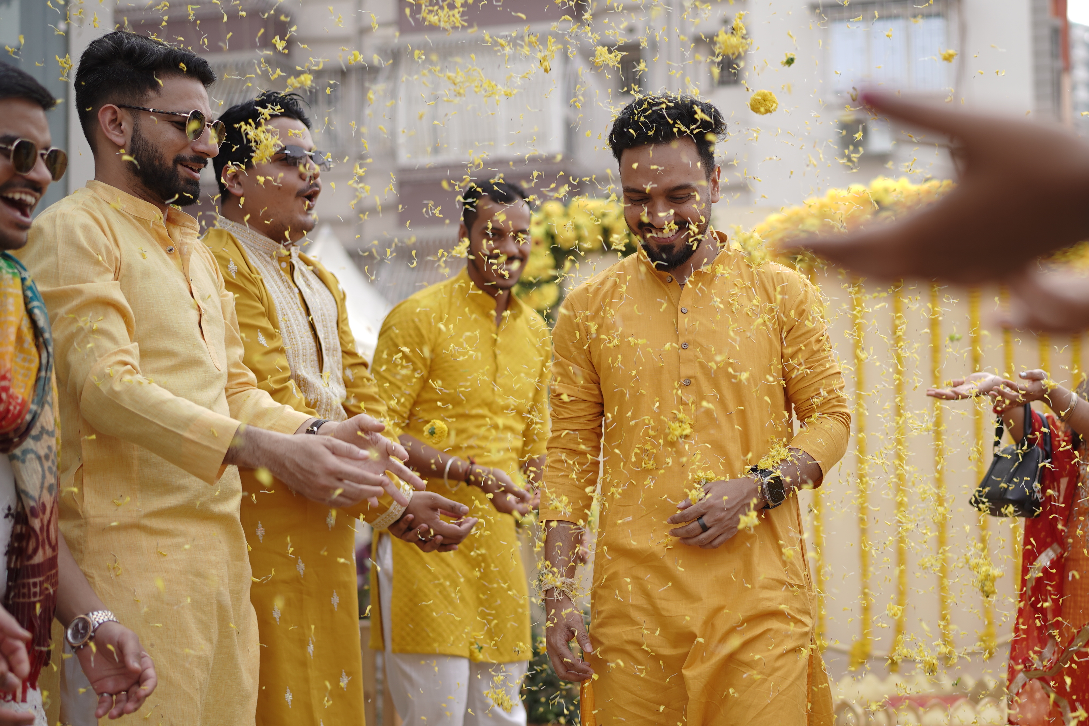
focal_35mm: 52
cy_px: 444
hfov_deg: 37.7
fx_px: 1573
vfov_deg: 25.9
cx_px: 742
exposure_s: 1/1250
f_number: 1.4
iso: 80
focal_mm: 35
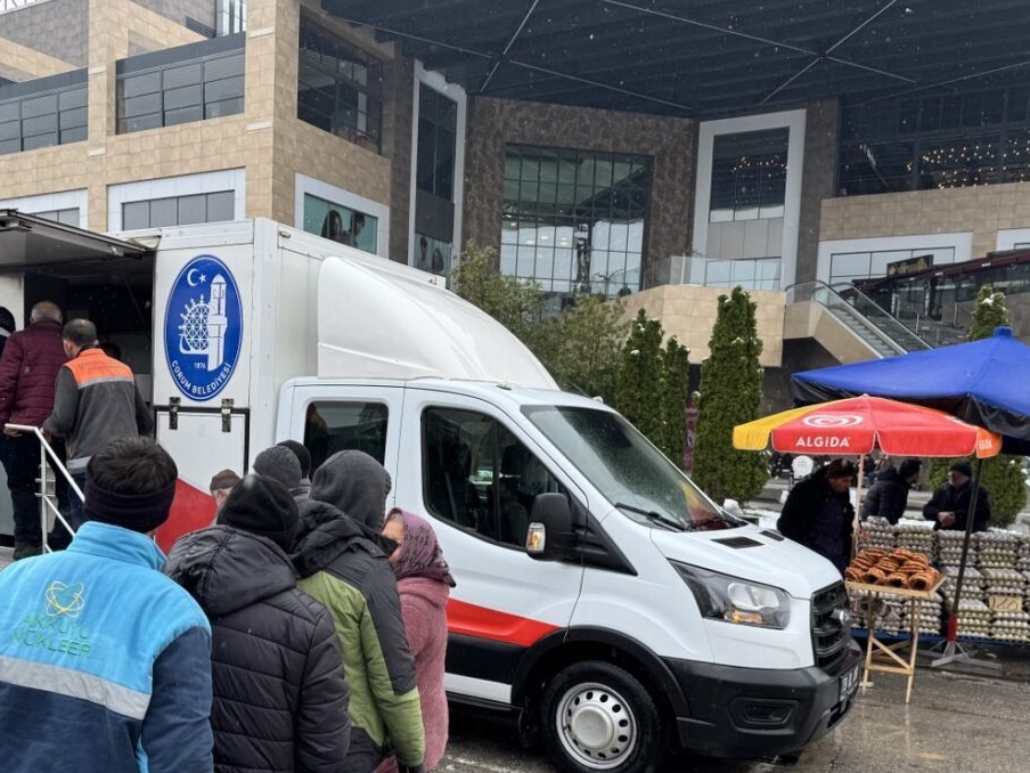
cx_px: 408
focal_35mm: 34
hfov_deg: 53.5
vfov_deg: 41.2
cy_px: 520
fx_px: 1012
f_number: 1.78
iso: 80
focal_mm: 6.76
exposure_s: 1/1285
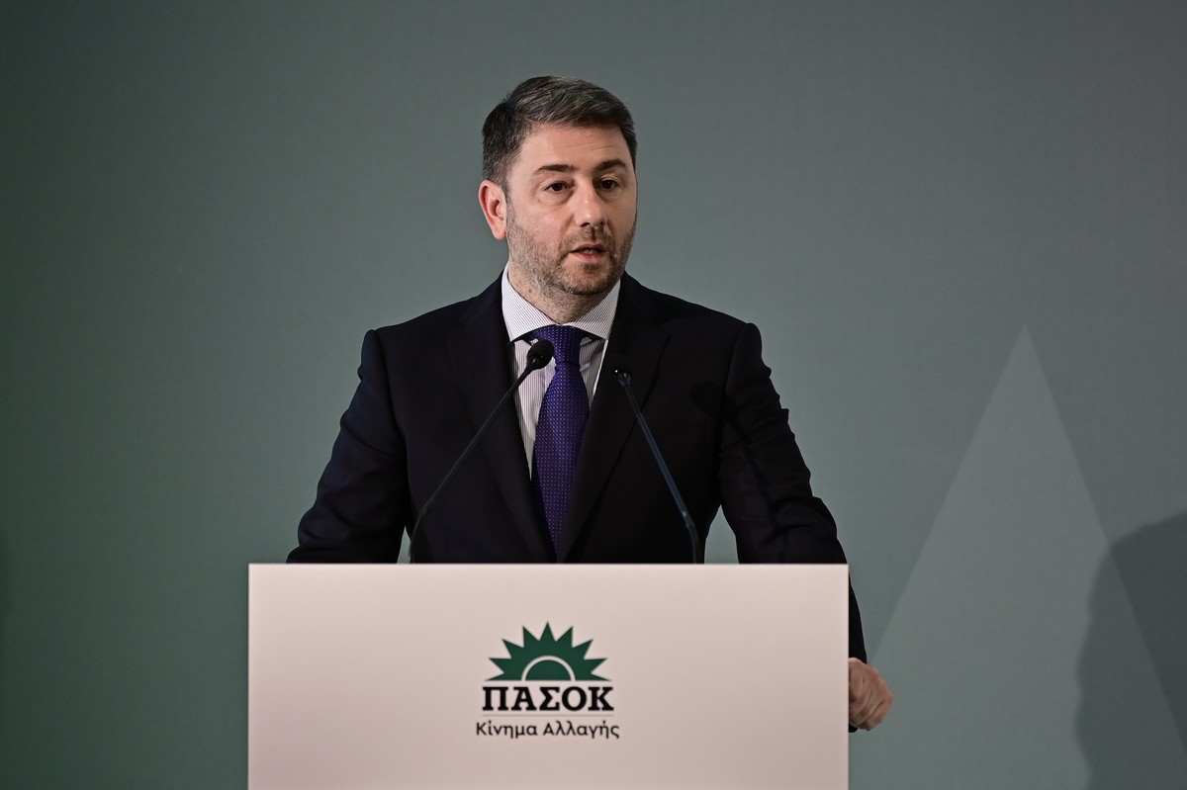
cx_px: 594
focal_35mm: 200
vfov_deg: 6.9
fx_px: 6591
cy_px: 395
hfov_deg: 10.3
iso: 640
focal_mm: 200
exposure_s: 1/200
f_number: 2.8
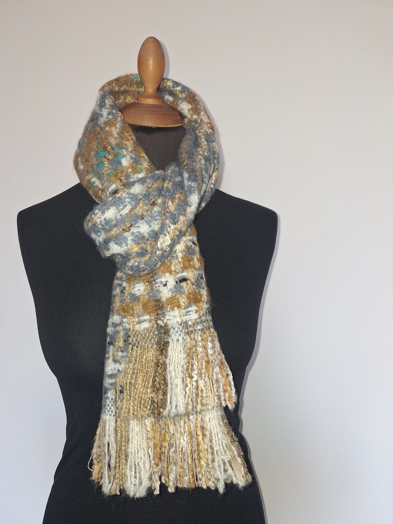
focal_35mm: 25
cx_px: 196
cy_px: 262
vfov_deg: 69.4
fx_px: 378
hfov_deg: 54.9
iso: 160
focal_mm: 4.69
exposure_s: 1/100
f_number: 1.8
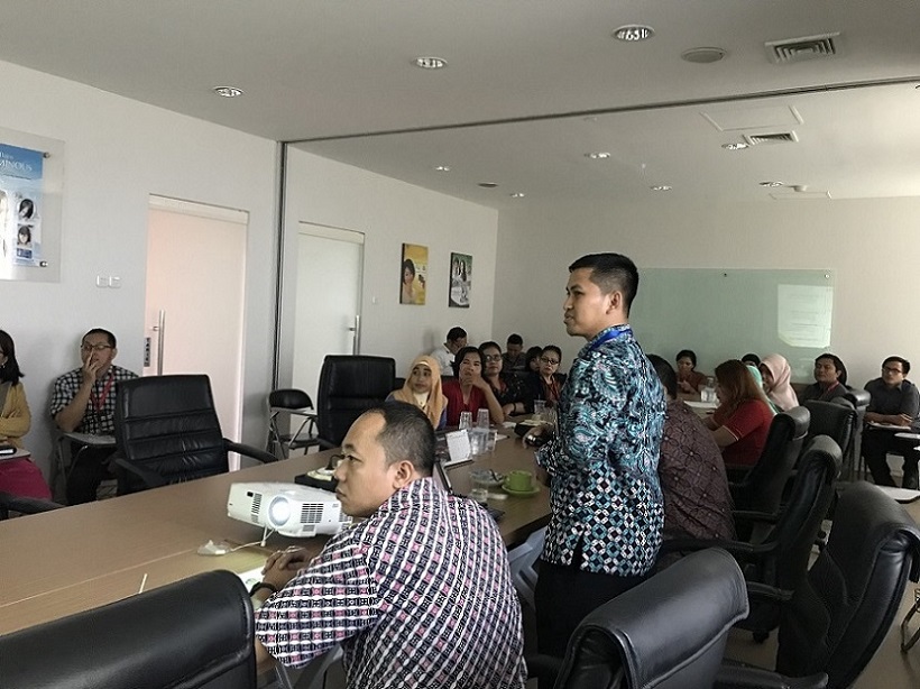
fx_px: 744
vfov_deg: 49.7
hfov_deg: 63.5
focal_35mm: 28
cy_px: 344
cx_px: 460
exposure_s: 1/9
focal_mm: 3.99
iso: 100
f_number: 1.8
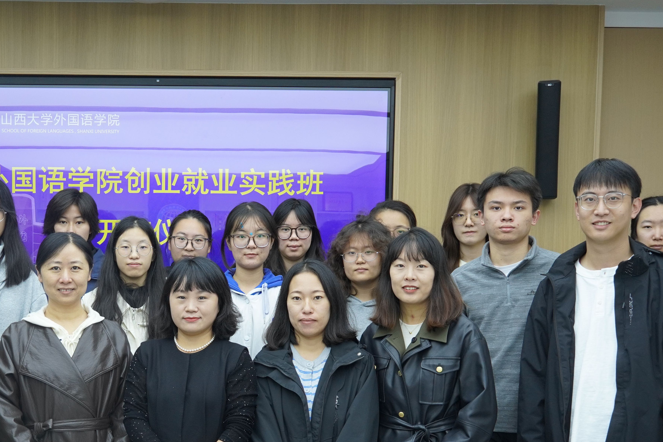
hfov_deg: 33.9
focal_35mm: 58
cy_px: 352
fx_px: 1065
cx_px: 168
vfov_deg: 23.1
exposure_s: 1/160
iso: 500
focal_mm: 23
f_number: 4
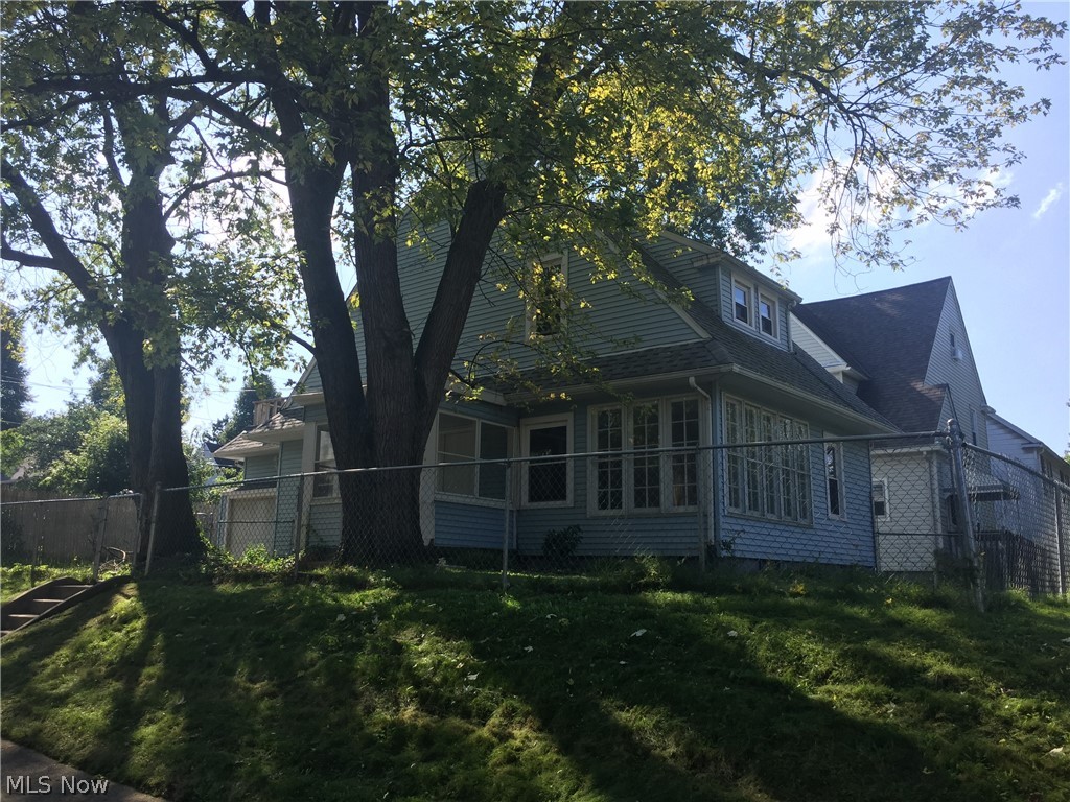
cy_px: 401
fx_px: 896
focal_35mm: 29
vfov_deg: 48.2
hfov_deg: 61.7
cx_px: 535
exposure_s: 1/842
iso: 32
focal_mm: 4.15
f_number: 2.2
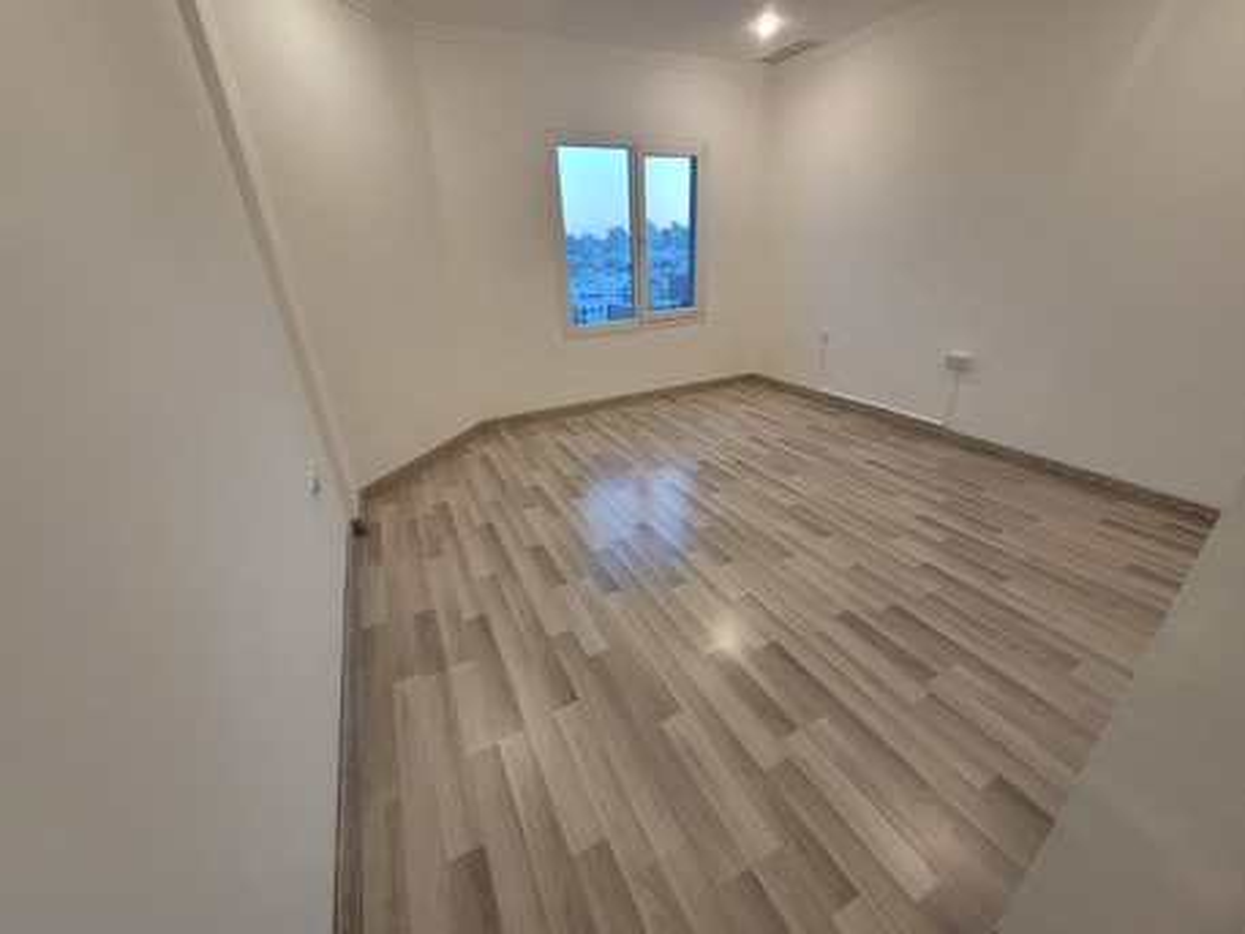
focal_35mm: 13
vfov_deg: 89.9
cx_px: 622
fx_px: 468
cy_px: 467
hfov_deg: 106.2
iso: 80
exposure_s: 1/50
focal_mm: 1.74
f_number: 2.2
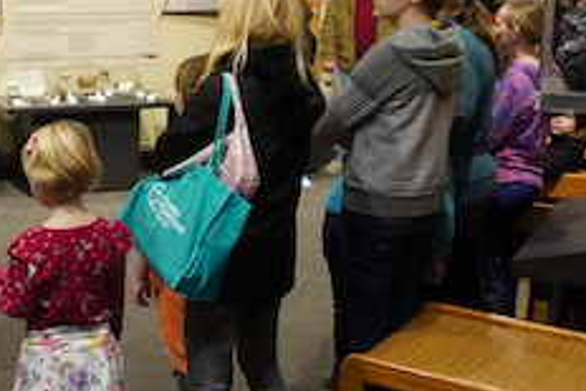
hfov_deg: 30.4
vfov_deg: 21.9
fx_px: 1010
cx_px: 18
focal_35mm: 62
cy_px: 156
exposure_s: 1/125
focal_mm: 16
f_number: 3.5
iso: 6400
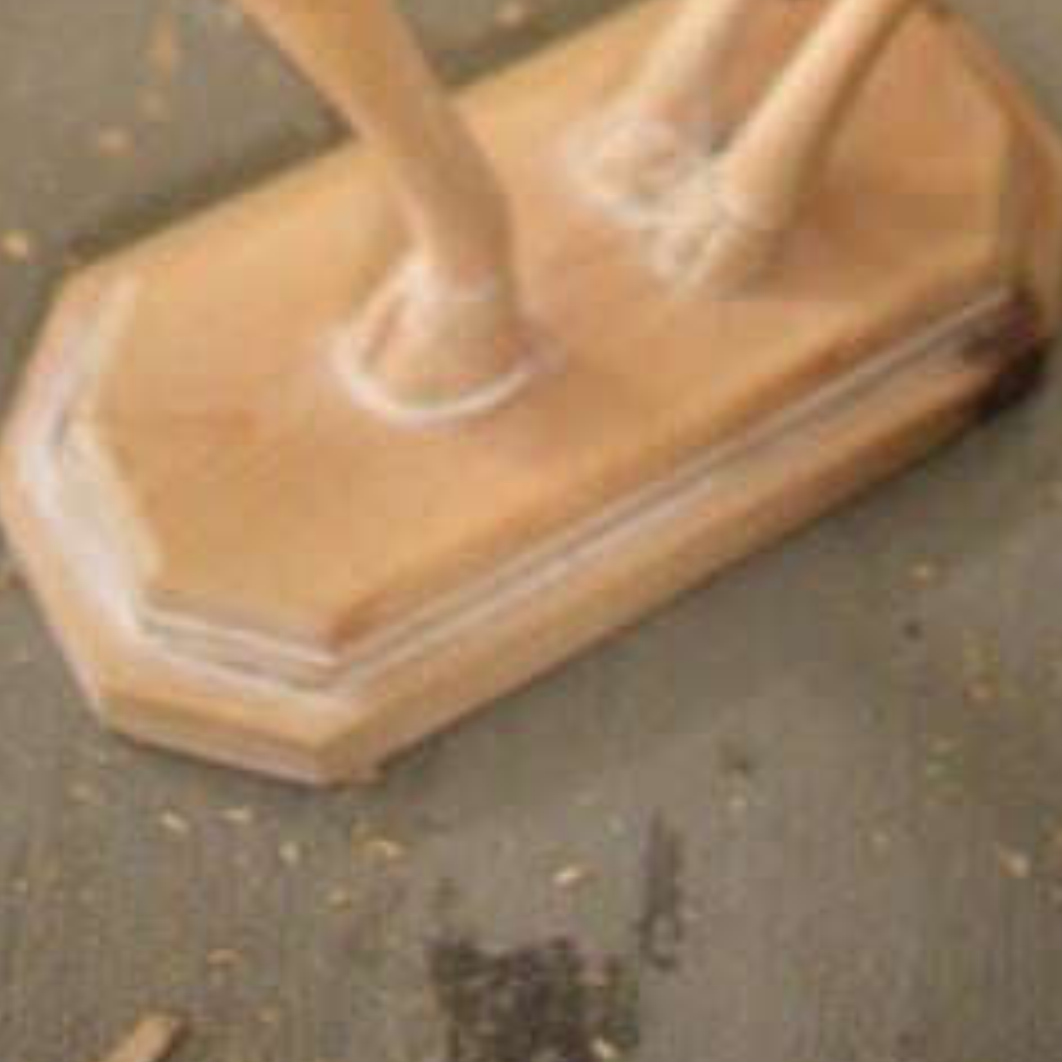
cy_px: -956
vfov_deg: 16.0
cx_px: 500
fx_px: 3089
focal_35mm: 89
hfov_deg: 19.5
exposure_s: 1/30
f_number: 4
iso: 1400
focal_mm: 18
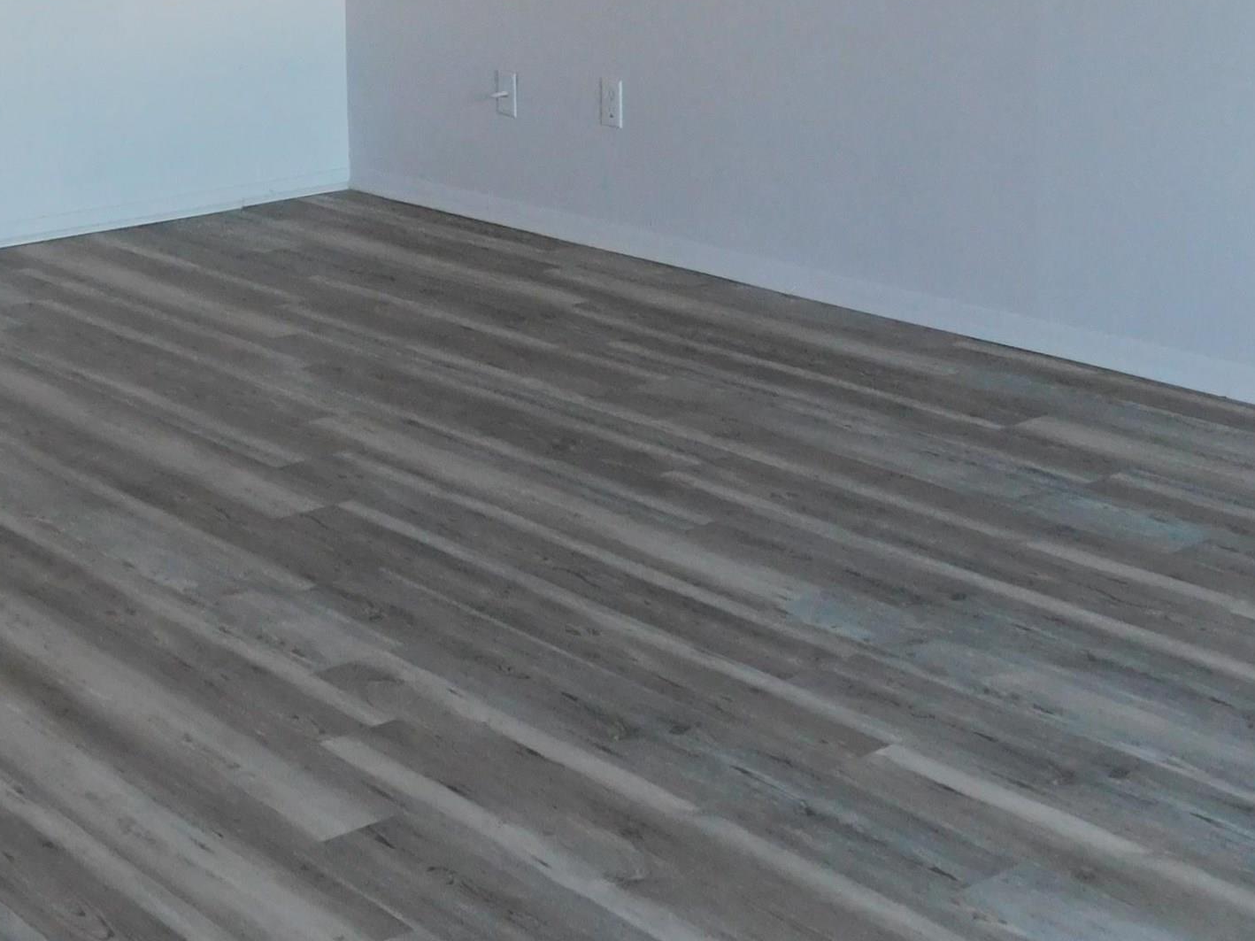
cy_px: -50
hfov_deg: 29.7
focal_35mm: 65
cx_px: 446
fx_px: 2356
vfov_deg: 21.6
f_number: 3.2
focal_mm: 5.3
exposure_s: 1/20
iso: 400
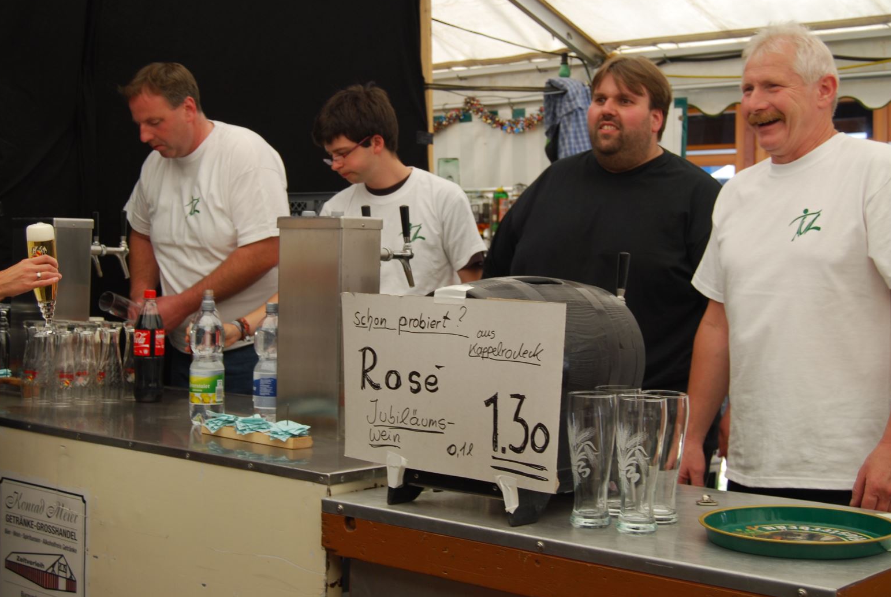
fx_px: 1388
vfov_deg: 24.2
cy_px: 233
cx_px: 409
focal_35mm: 56
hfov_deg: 35.6
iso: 200
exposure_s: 1/125
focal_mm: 30
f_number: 5.6
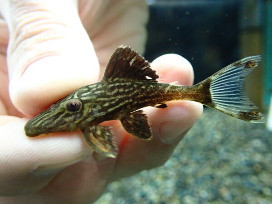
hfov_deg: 60.0
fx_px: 236
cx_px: 136
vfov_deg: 46.8
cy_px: 102
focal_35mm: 30
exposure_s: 1/30
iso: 800
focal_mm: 5.4
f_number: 2.3
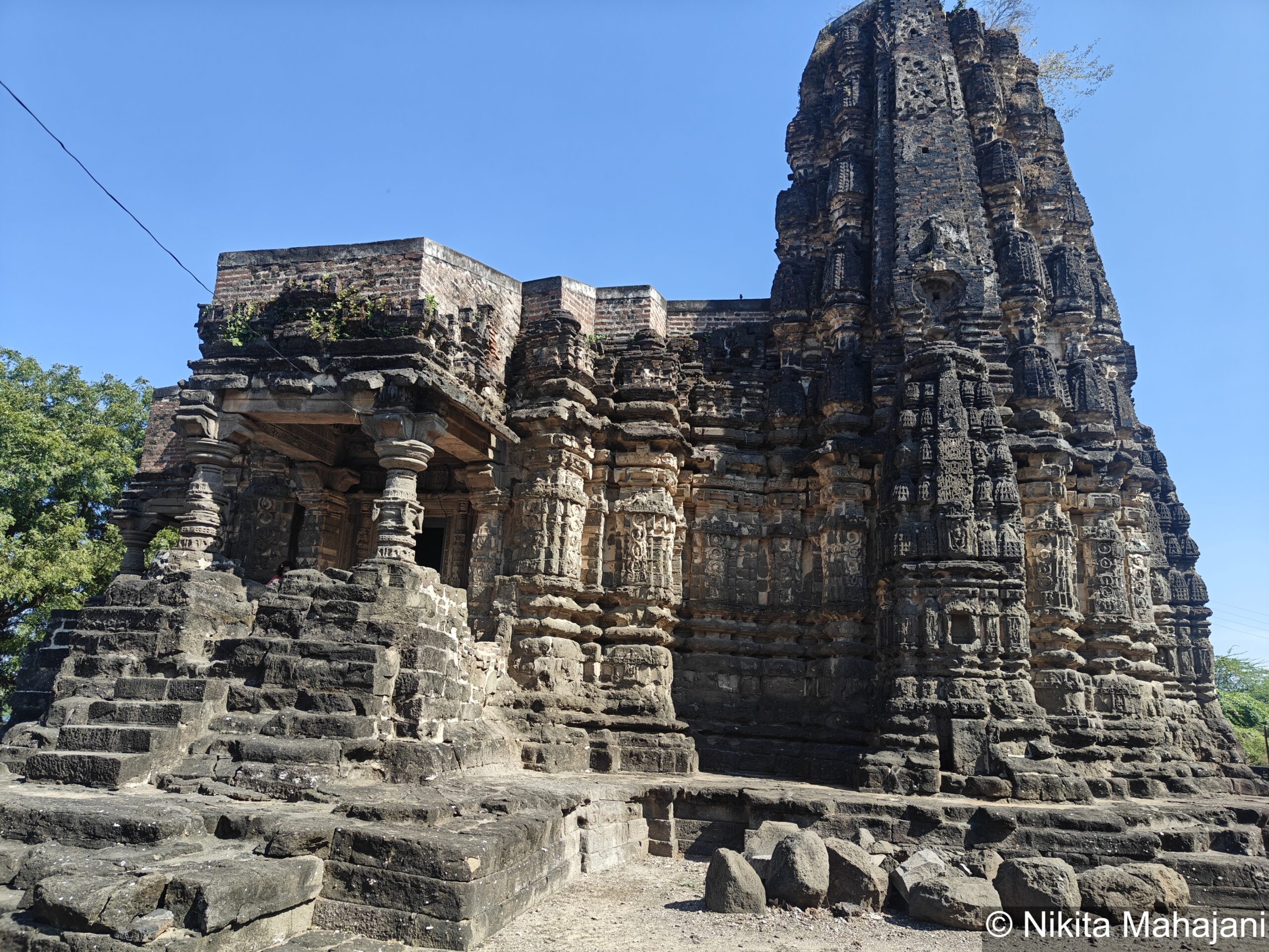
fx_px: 880
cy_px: 476
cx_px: 634
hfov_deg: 71.6
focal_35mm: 24
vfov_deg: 56.8
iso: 64
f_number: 1.8
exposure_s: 1/1944
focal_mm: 5.59
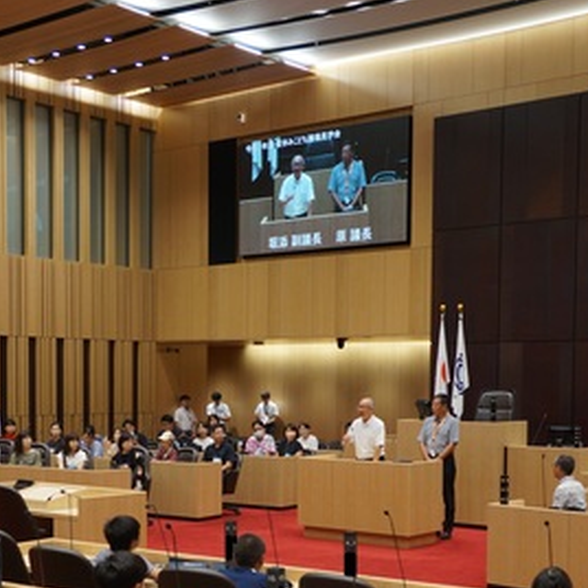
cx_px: 237
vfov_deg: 29.1
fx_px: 1115
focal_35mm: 58
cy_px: 439
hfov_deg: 29.5
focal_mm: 20
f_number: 4
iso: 250
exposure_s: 1/60
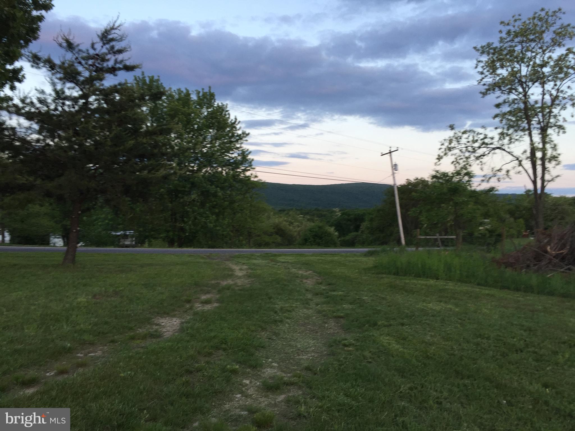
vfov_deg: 48.2
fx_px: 482
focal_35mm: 29
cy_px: 216
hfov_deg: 61.7
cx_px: 288
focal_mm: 4.15
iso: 40
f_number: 2.2
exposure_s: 1/60
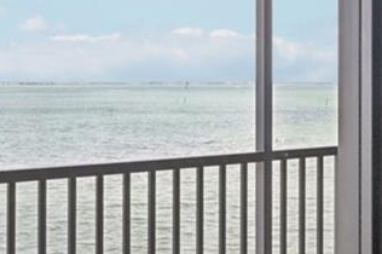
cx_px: 354
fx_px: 806
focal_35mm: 76
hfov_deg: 25.7
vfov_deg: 17.8
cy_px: 71
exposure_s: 1/250
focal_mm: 15
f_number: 8
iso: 400
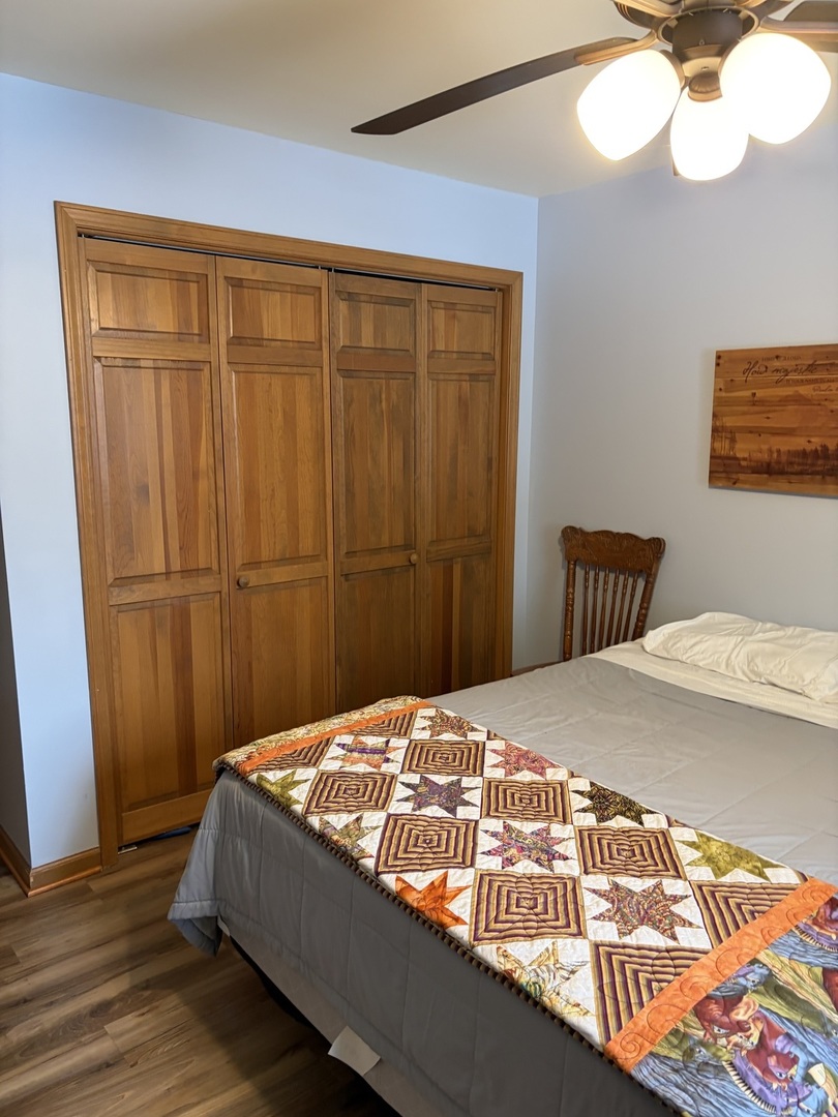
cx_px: 419
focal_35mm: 26
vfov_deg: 67.3
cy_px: 558
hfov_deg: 53.1
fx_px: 839
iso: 160
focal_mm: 5.96
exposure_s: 1/60
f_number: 1.6
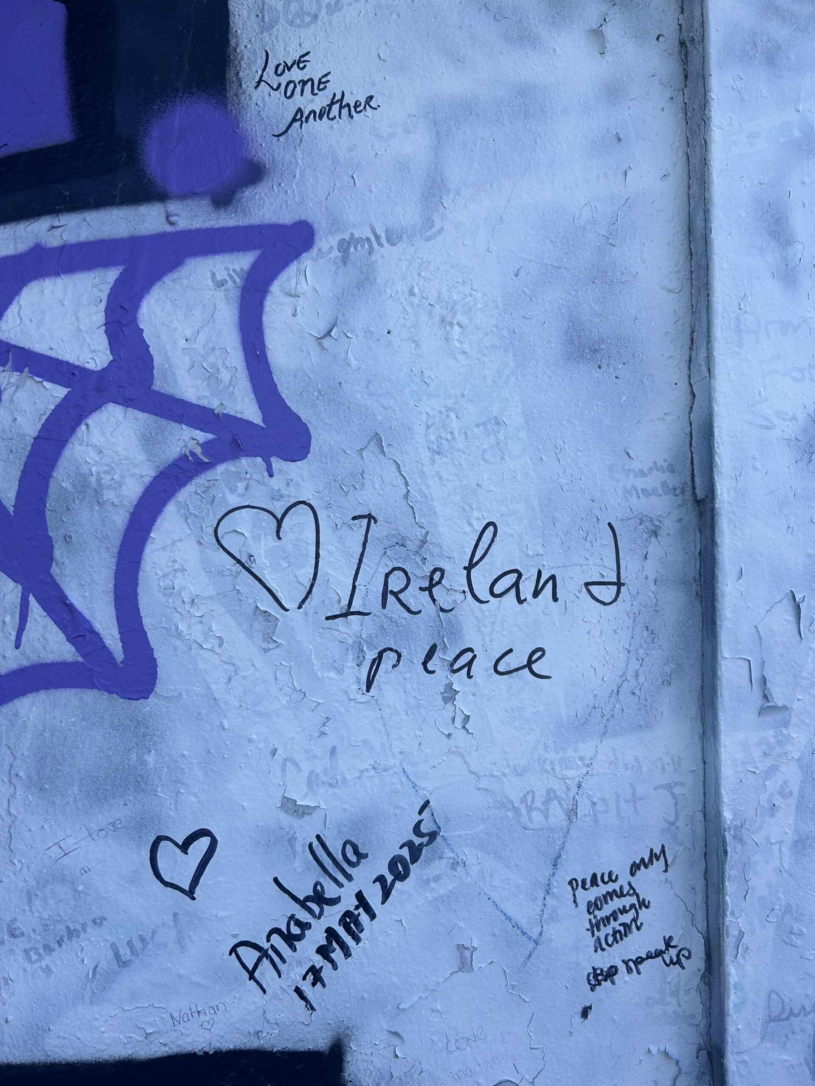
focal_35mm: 26
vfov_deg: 67.3
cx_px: 408
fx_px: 816
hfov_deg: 53.1
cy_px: 543
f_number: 1.5
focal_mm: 5.7
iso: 50
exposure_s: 1/909
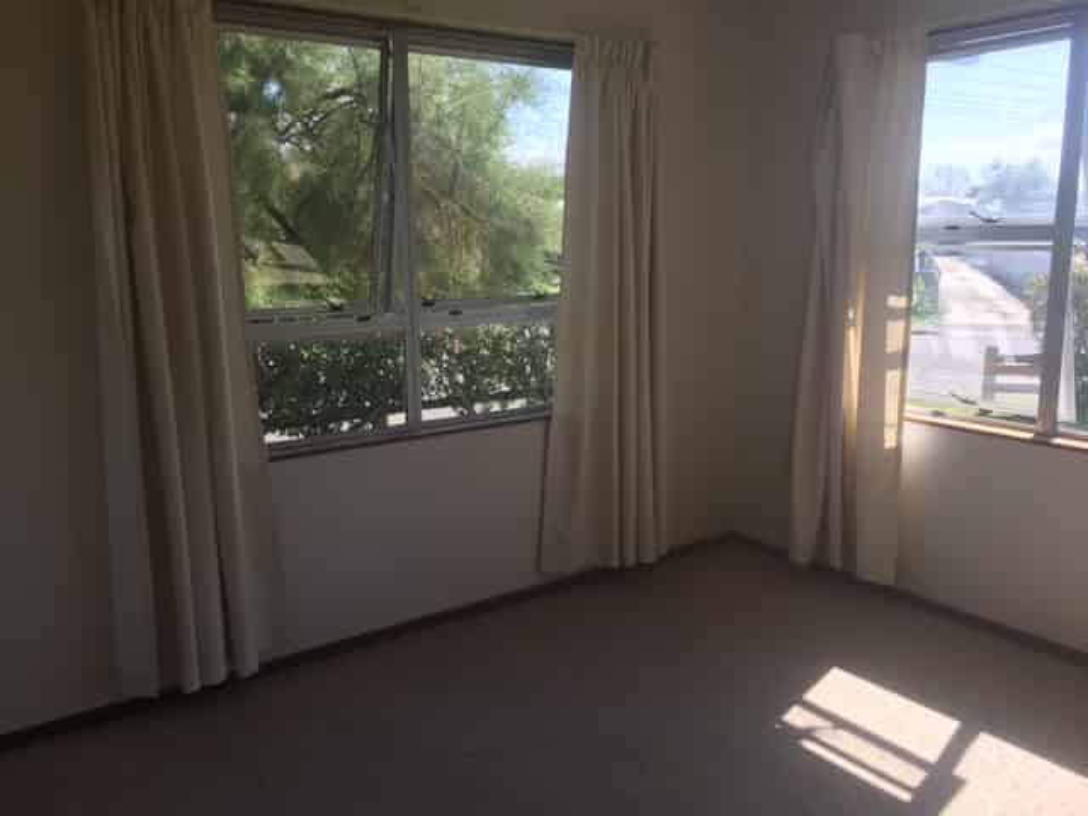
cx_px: 544
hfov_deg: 61.7
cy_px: 408
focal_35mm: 29
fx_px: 911
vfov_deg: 48.2
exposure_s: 1/286
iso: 25
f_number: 2.2
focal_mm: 4.15
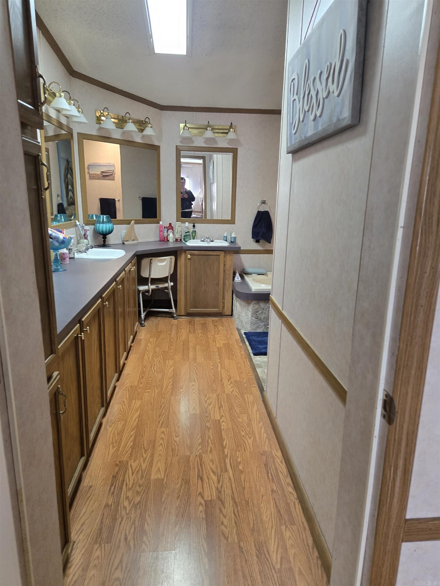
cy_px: 293
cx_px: 220
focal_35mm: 23
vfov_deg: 73.9
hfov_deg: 58.9
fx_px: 390
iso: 400
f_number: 1.8
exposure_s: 1/120
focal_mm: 5.4
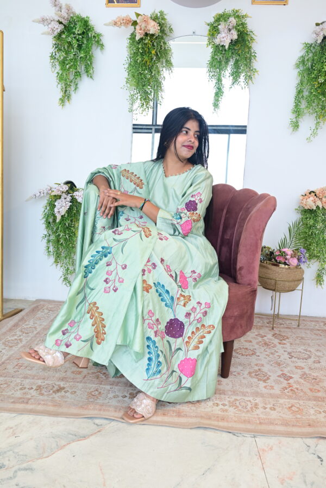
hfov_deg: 45.0
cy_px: 244
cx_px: 163
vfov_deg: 63.6
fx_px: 394
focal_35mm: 29
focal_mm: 29
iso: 400
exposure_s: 1/125
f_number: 6.3
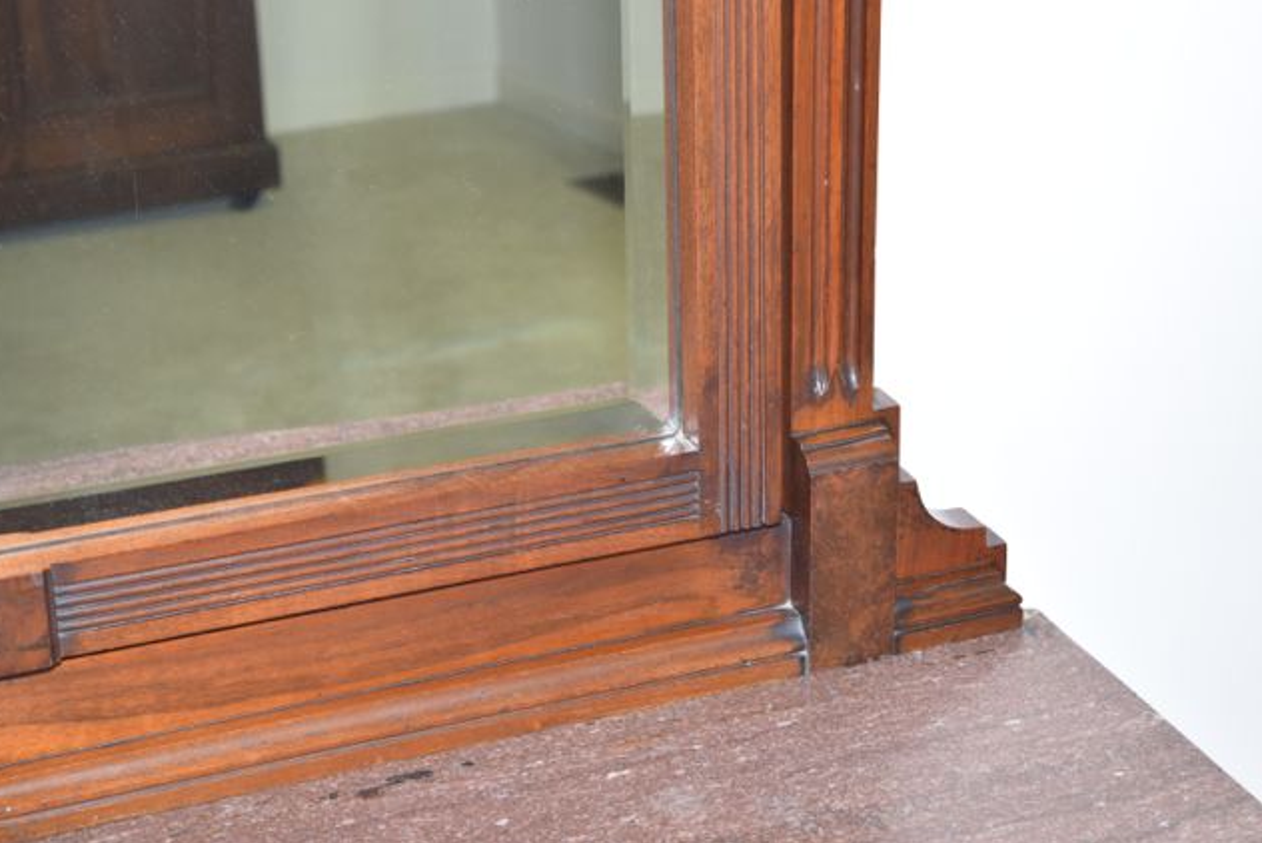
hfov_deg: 24.3
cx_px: 625
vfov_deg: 16.4
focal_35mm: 84
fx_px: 2929
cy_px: 422
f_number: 5.6
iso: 800
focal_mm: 55
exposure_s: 1/125
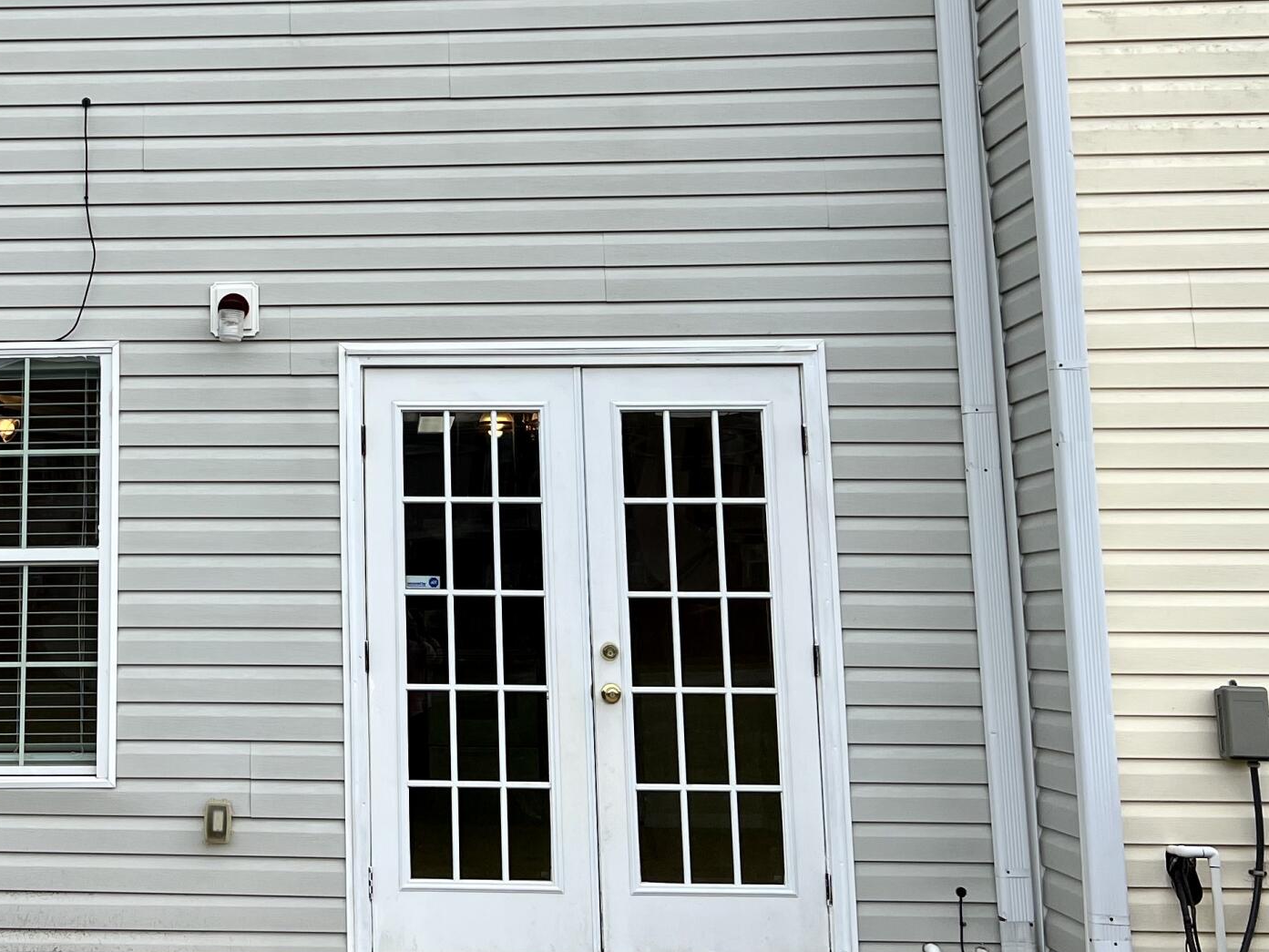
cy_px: 265
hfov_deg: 33.2
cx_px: 231
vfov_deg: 25.9
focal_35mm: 56
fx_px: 2053
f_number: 1.5
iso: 50
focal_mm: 5.7
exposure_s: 1/2165
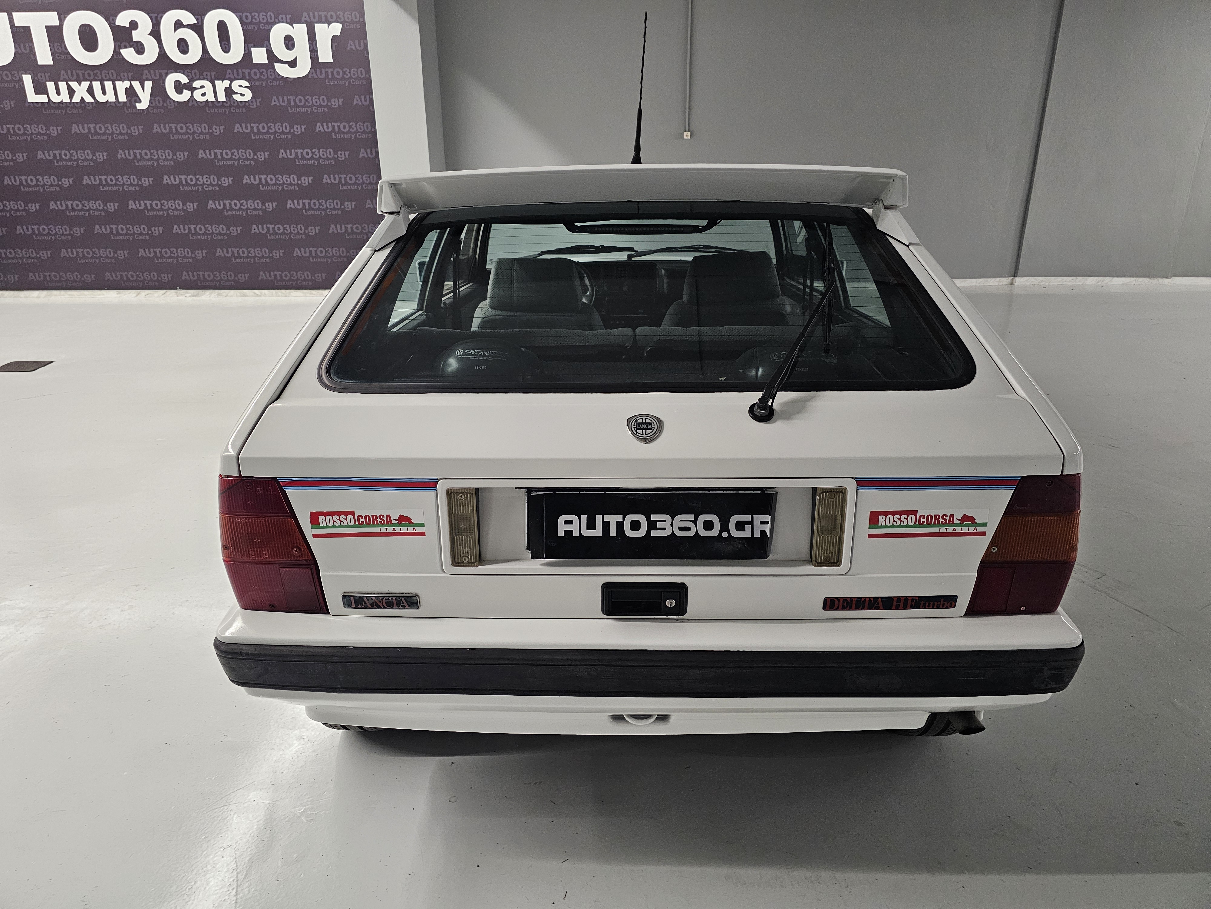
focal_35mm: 23
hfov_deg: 73.9
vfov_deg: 58.9
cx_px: 606
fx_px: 805
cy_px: 454
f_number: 1.7
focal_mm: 6.3
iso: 800
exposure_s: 1/170
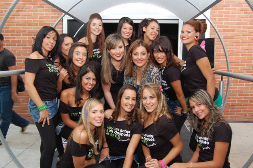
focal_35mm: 33
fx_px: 232
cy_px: 84
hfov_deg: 57.2
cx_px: 126
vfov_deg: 39.9
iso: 200
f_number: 5.6
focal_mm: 22
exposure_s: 1/50
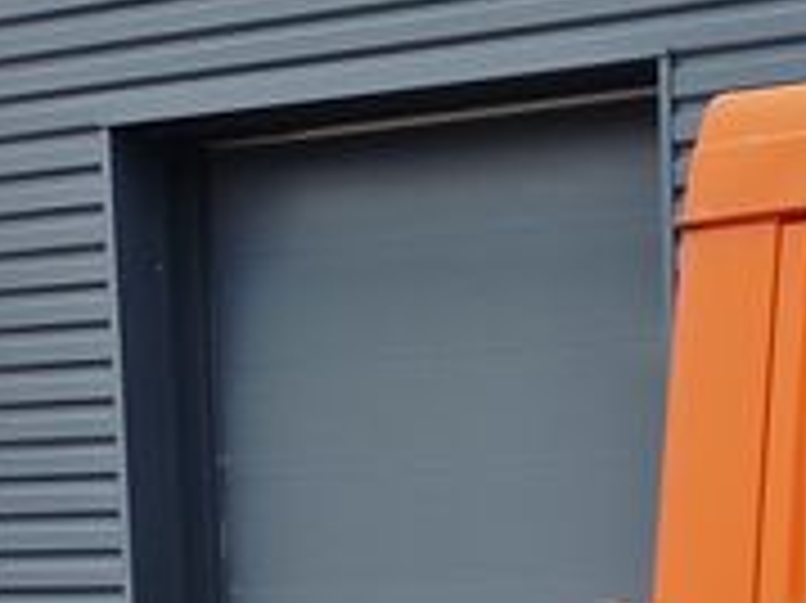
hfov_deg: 16.6
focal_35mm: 103
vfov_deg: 13.0
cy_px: 1080
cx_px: 1351
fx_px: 2397
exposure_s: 1/2933
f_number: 1.8
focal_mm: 5.4
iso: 50
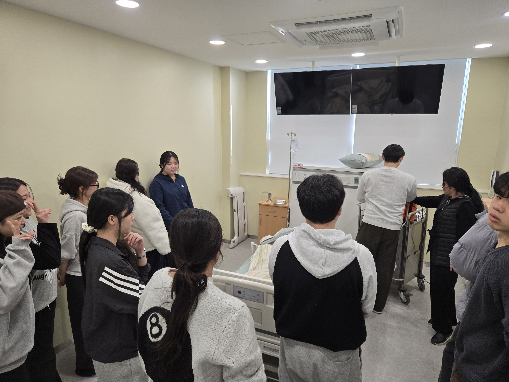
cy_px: 191
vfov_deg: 58.9
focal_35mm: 23
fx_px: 338
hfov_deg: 73.9
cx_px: 254
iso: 100
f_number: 1.8
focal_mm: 5.4
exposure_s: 1/120
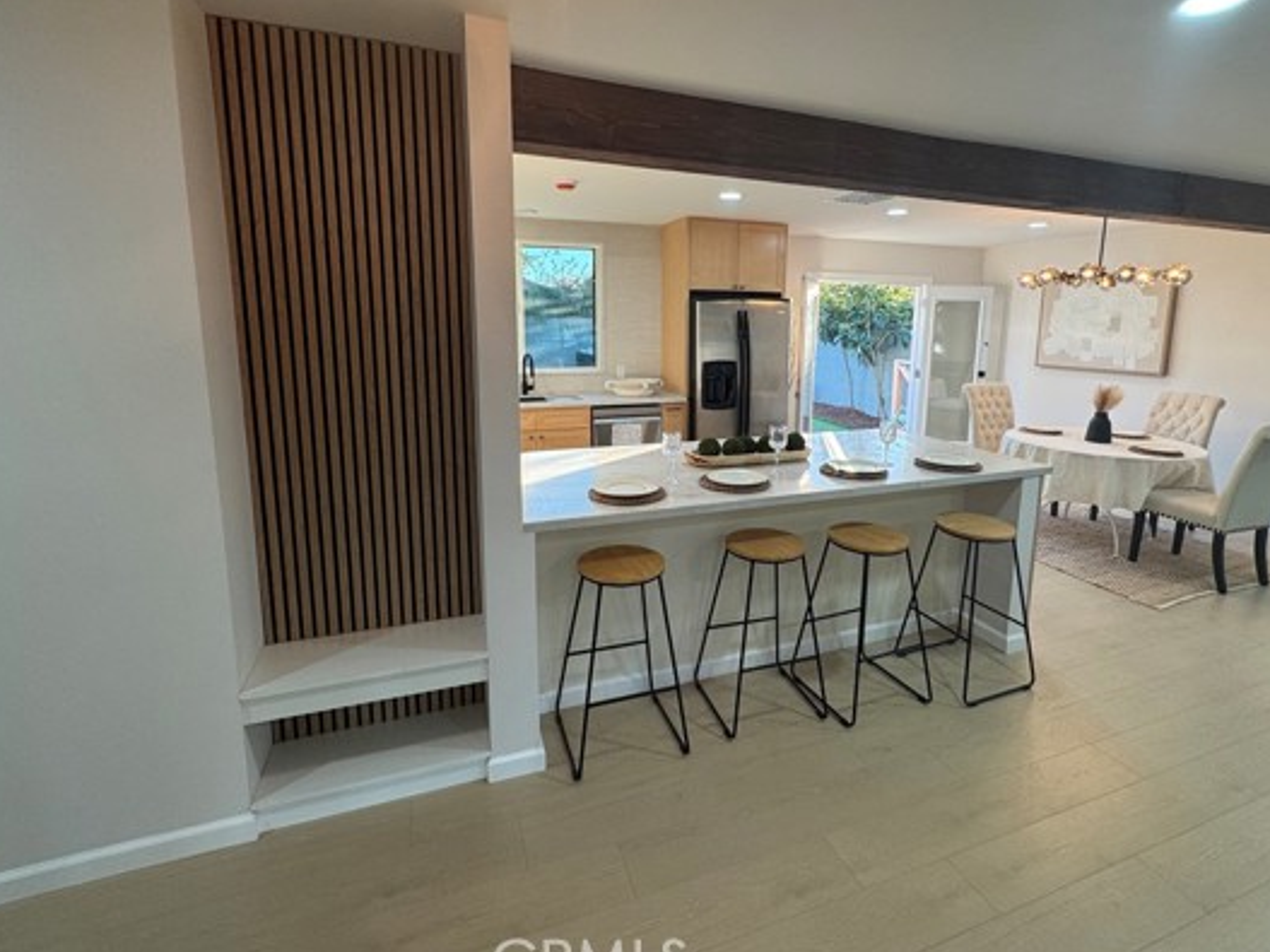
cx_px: 660
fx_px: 624
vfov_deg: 74.4
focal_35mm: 17
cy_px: 417
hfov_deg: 91.0
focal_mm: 2.22
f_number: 2.2
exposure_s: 1/120
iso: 125
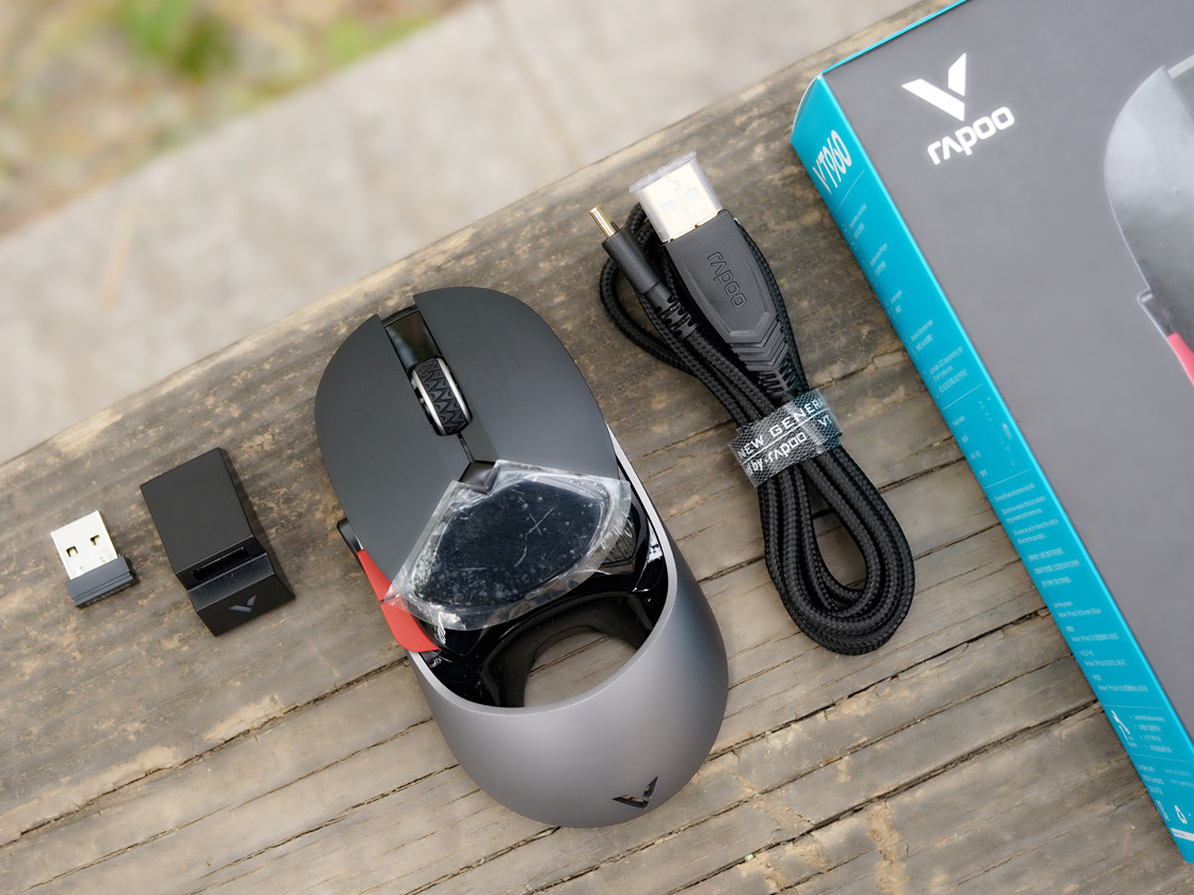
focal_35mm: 55
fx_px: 1897
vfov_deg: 26.6
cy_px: 446
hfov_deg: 34.9
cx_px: 535
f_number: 5
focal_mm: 50
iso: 640
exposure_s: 1/320
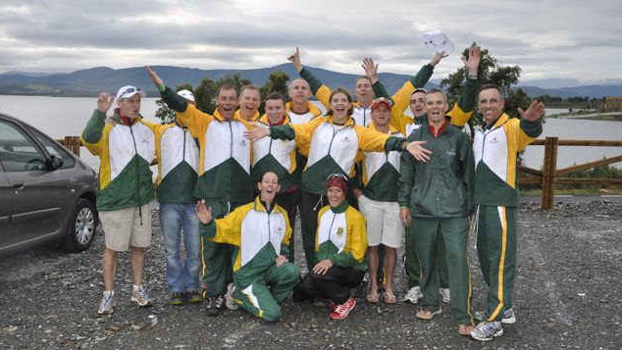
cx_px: 309
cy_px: 146
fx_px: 627
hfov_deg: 52.8
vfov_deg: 31.2
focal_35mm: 38
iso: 450
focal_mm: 24
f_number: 3.8
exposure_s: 1/125
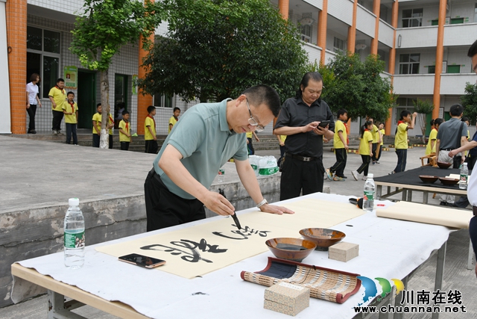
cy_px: 160
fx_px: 477
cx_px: 238
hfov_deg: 53.1
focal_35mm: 36
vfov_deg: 36.9
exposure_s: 1/200
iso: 100
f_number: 7.1
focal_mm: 24
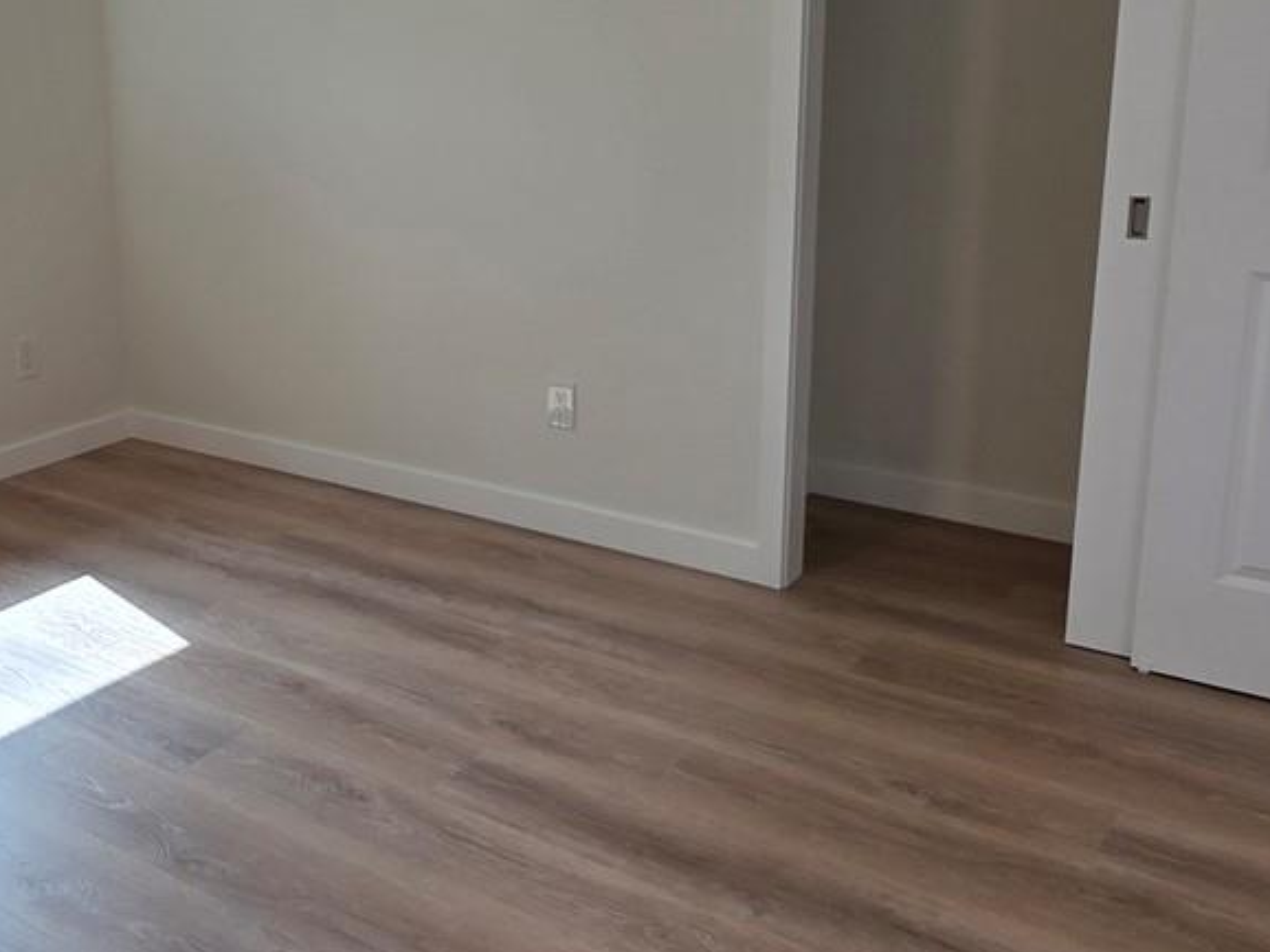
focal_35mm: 36
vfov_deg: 39.3
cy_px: 352
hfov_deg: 49.7
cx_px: 345
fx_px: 1320
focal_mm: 2.2
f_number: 1.9
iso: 25
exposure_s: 1/120
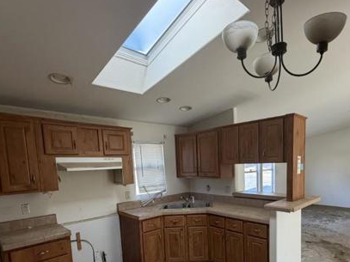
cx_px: 216
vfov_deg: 58.7
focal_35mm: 22
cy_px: 187
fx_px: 222
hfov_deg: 75.2
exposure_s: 1/121
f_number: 2.2
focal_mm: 2.22
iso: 160
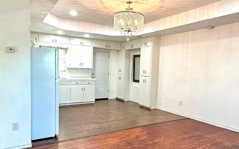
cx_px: 116
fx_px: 182
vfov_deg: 44.5
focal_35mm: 28
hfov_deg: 66.5
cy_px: 81
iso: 160
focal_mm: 2.22
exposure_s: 1/120
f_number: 2.2
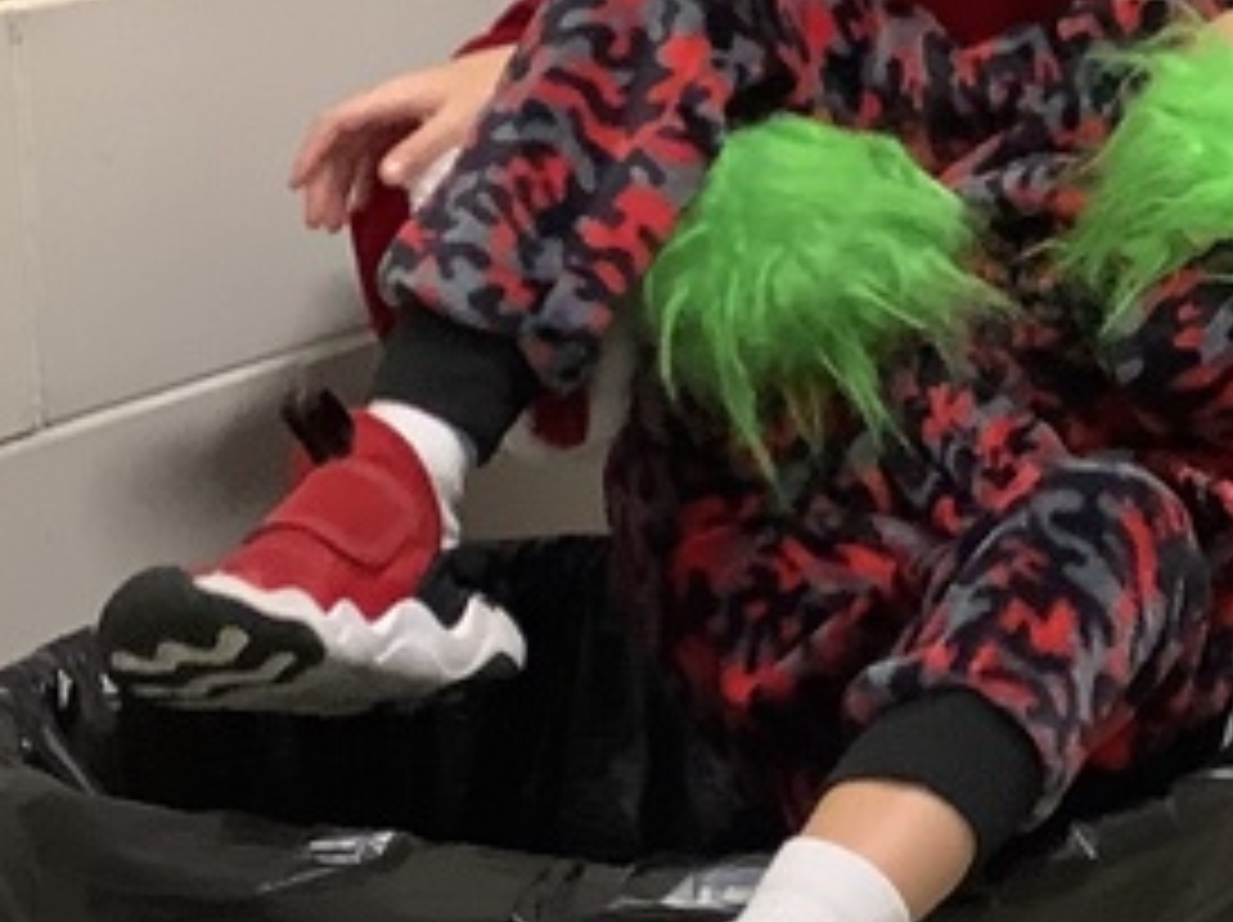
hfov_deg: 16.7
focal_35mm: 116
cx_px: 1156
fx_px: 4128
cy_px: 337
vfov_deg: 12.7
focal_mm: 3.3
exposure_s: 1/50
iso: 160
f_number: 2.4
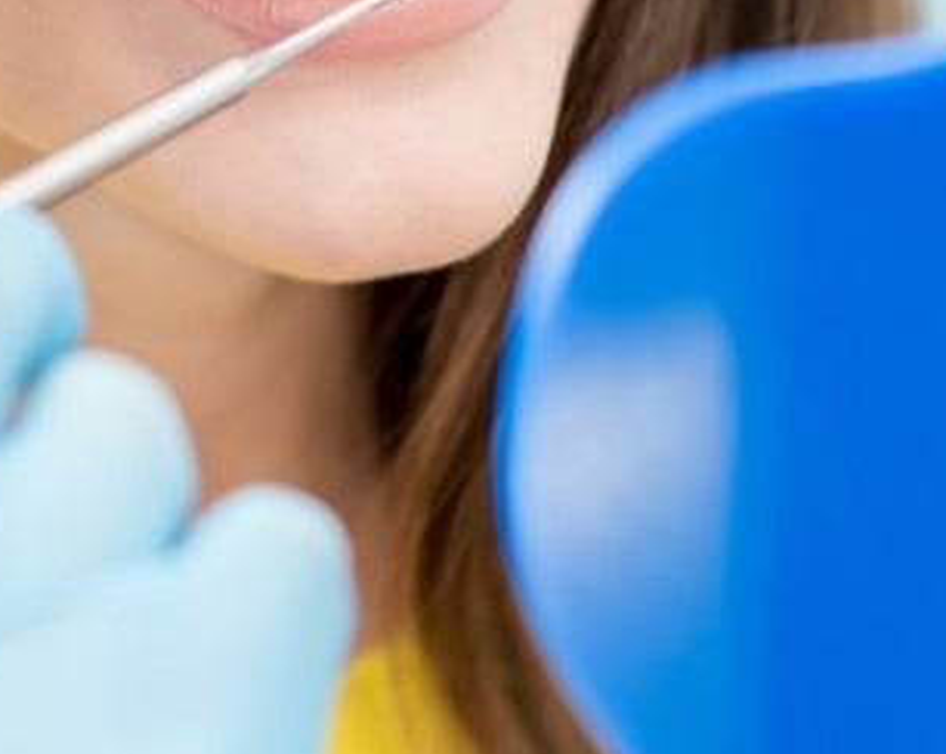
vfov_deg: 5.4
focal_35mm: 282
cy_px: -284
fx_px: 7885
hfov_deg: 6.9
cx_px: 238
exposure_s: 1/200
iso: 200
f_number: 2.5
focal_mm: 85
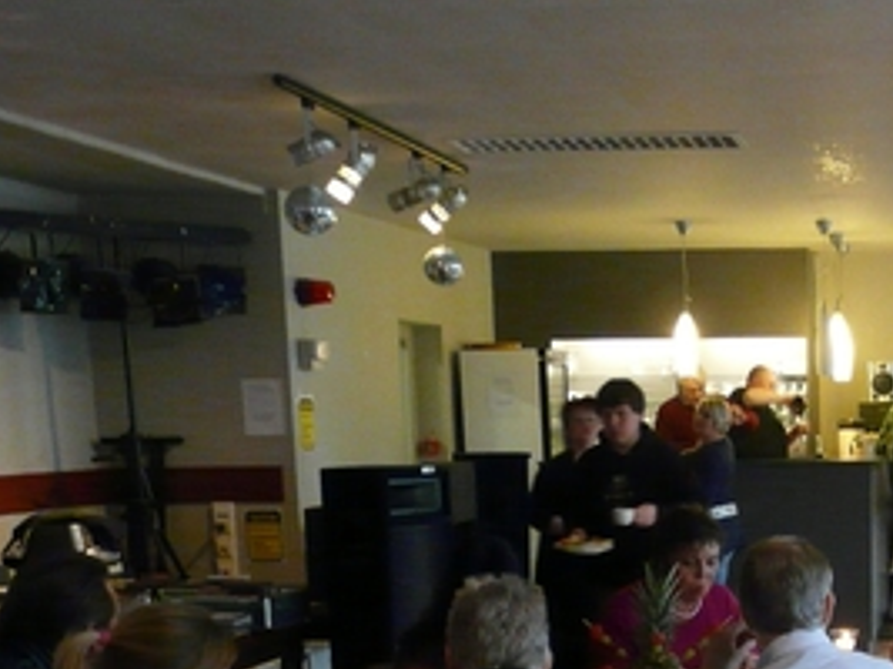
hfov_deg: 28.3
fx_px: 1625
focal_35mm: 63
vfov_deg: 22.1
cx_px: 947
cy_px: 723
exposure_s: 1/13
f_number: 2.8
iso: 400
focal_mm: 4.6
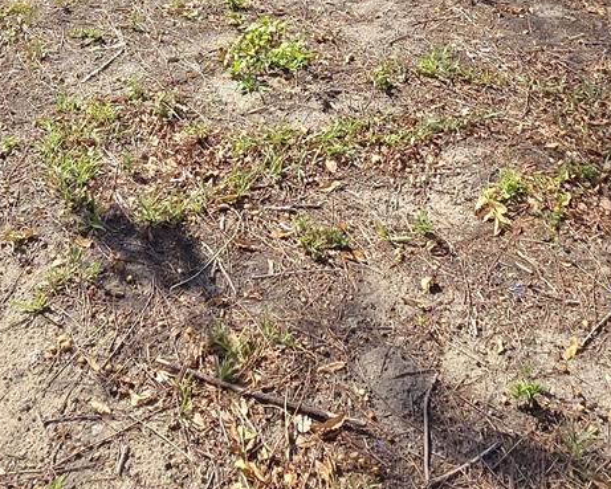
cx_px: 264
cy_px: -130
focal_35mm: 44
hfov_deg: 41.9
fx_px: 796
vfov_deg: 28.6
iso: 50
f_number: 2.2
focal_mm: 2.2
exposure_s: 1/1962
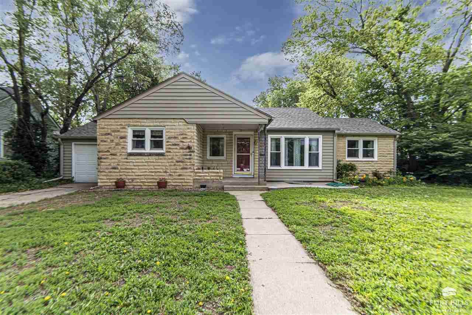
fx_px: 197
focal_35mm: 15
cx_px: 236
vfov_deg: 77.3
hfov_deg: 100.4
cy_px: 158
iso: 100
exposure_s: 1/160
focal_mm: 10
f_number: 10
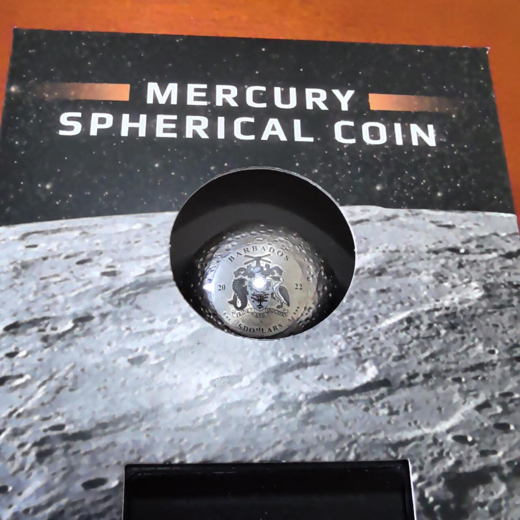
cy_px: 311
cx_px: 254
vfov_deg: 55.2
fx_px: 493
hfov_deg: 55.6
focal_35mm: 29
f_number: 2.2
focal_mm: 1.68
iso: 400
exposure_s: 1/25
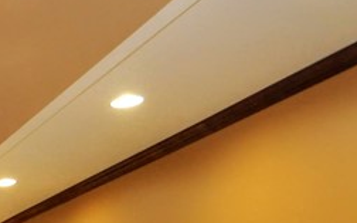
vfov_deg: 17.4
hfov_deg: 22.7
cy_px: 347
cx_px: -230
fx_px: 642
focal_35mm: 66
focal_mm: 10
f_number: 4
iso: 800
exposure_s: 1/60
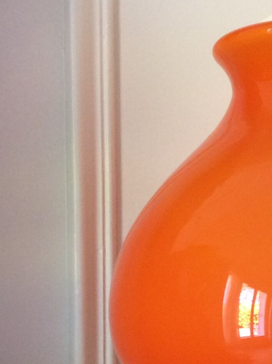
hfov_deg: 15.9
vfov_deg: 22.1
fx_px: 925
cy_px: 276
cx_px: 357
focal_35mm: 88
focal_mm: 3.3
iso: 100
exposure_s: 1/25
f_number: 2.4
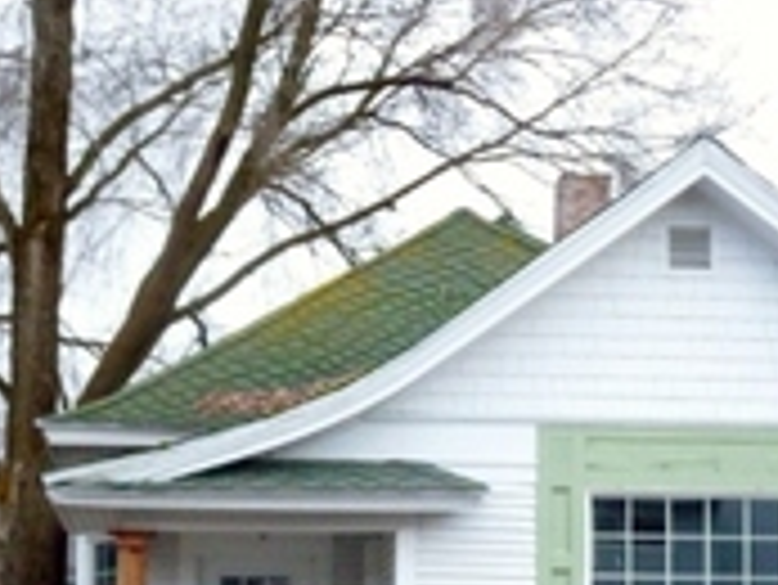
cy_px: 542
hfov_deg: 18.9
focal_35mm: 104
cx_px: 409
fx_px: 2339
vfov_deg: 14.1
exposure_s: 1/15
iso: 800
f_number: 3.8
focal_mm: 8.5
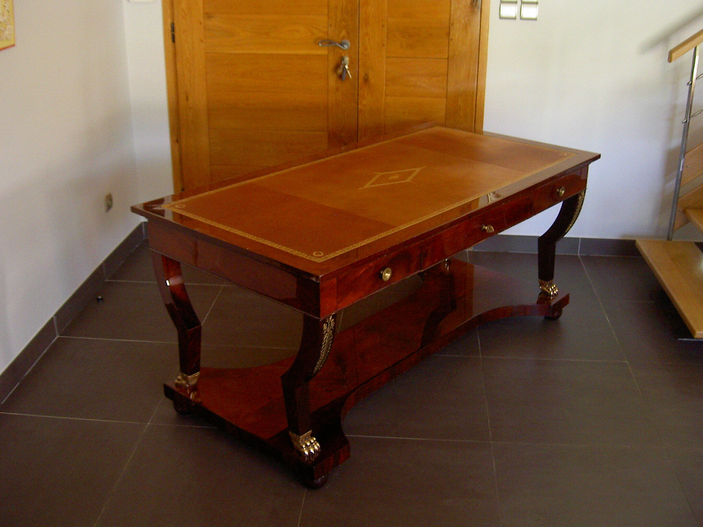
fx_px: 792
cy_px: 264
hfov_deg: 47.9
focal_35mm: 39
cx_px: 352
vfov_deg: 36.8
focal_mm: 8
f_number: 2.8
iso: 100
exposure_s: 1/59.5
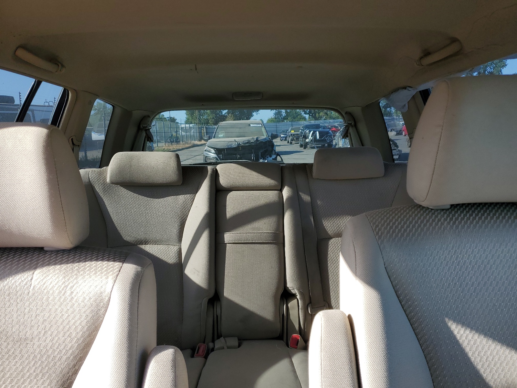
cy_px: 194
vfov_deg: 53.1
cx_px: 258
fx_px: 388
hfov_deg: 67.3
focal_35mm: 26
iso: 50
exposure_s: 1/1000
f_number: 1.5
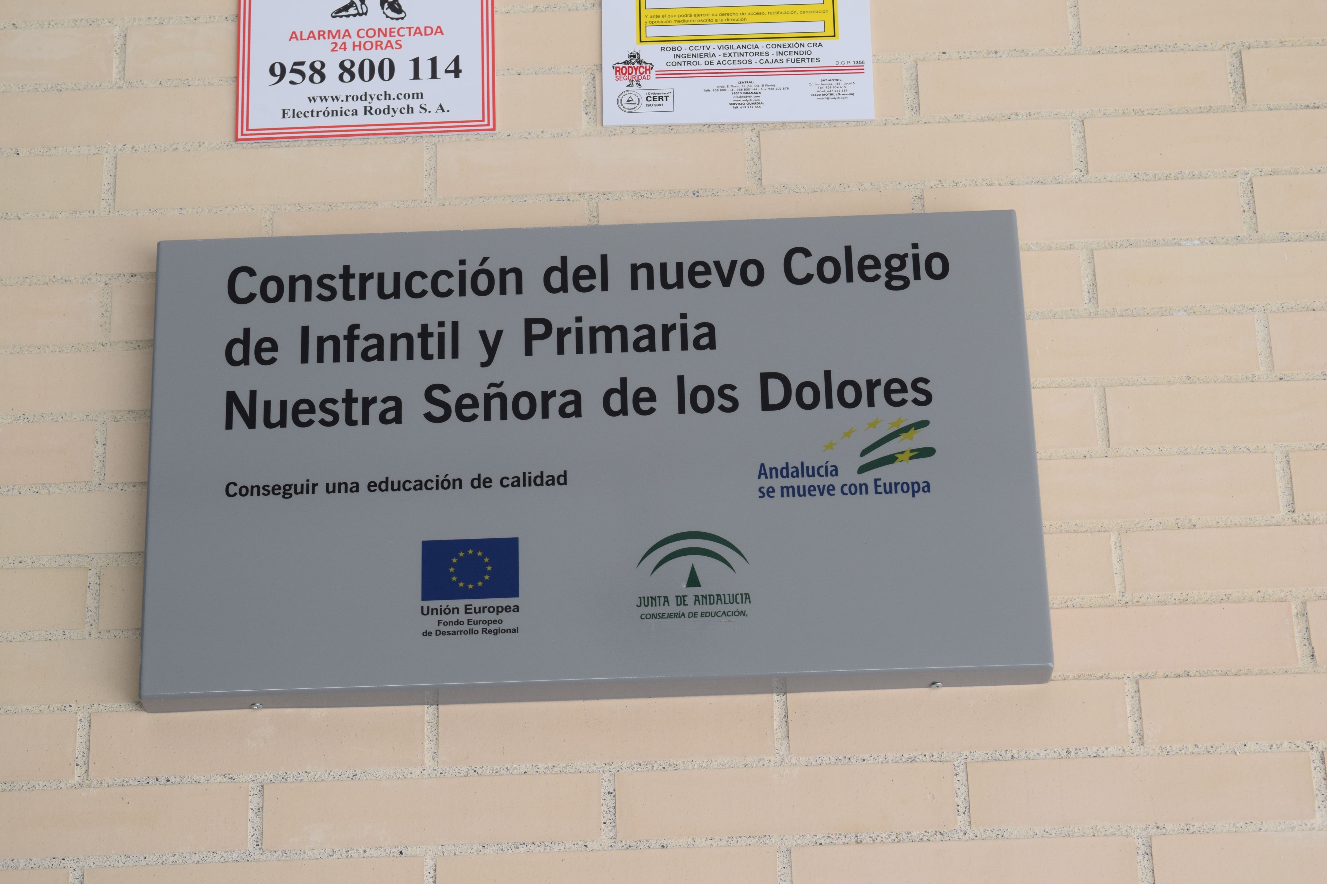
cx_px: 624
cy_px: 440
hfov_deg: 23.2
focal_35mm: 88
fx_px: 3226
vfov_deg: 15.6
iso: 400
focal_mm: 55
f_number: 8
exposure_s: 1/250
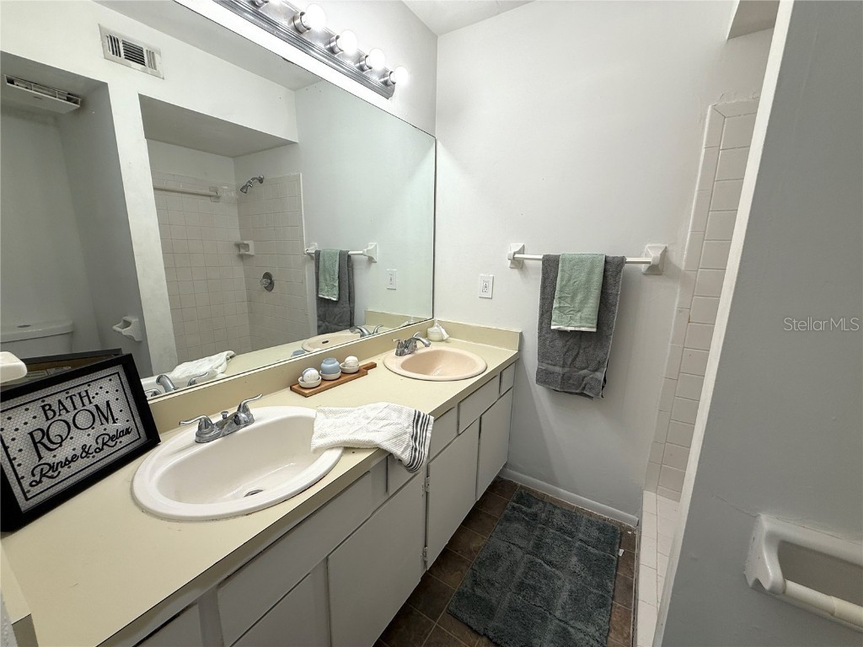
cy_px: 324
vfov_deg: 85.7
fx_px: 349
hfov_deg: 102.1
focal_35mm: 14
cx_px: 432
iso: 64
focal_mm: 2.22
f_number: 2.2
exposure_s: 1/120
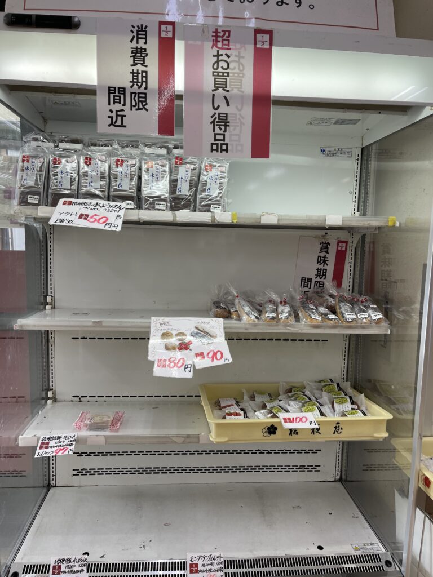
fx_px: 417
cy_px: 288
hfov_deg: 54.9
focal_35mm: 25
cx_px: 216
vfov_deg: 69.4
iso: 50
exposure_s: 1/121
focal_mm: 5.1
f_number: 1.6
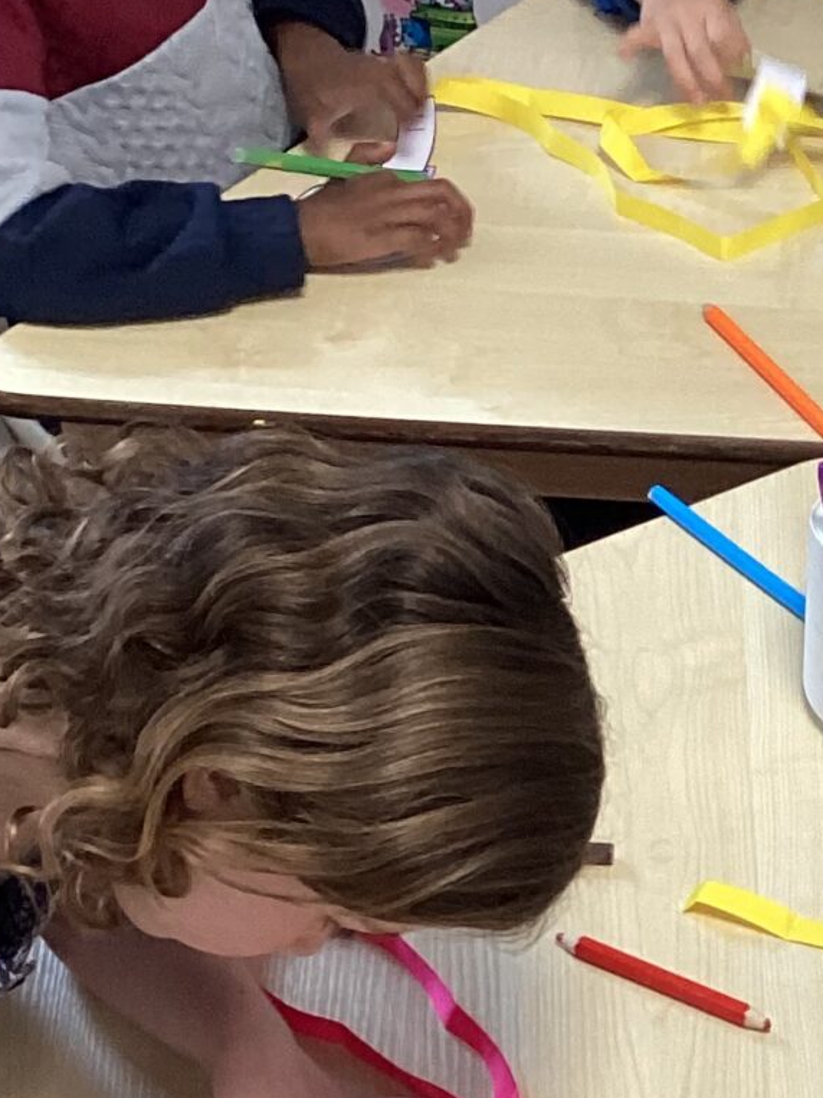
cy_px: 676
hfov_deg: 13.8
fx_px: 3298
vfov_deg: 18.9
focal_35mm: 104
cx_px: 973
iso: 125
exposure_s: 1/50
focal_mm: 3.3
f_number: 2.4
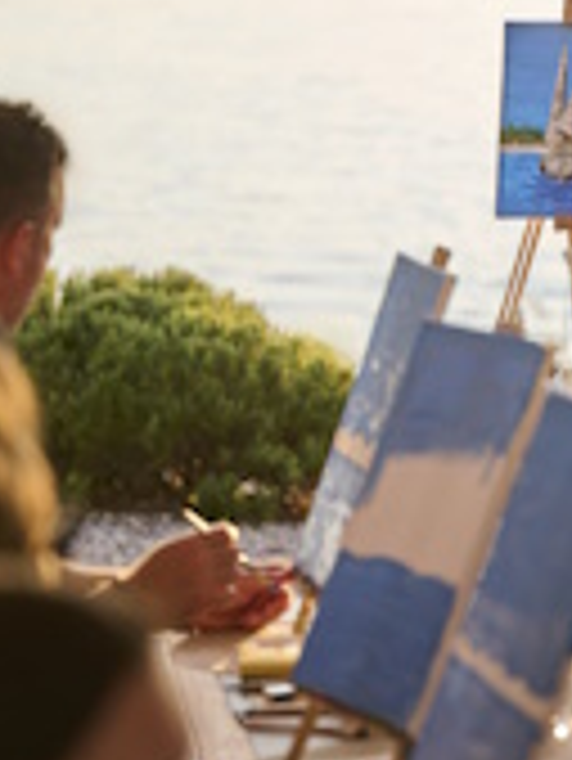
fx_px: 3477
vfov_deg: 12.5
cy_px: 335
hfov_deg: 9.3
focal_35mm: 158
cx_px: 579
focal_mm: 70
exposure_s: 1/250
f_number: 2.8
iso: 80
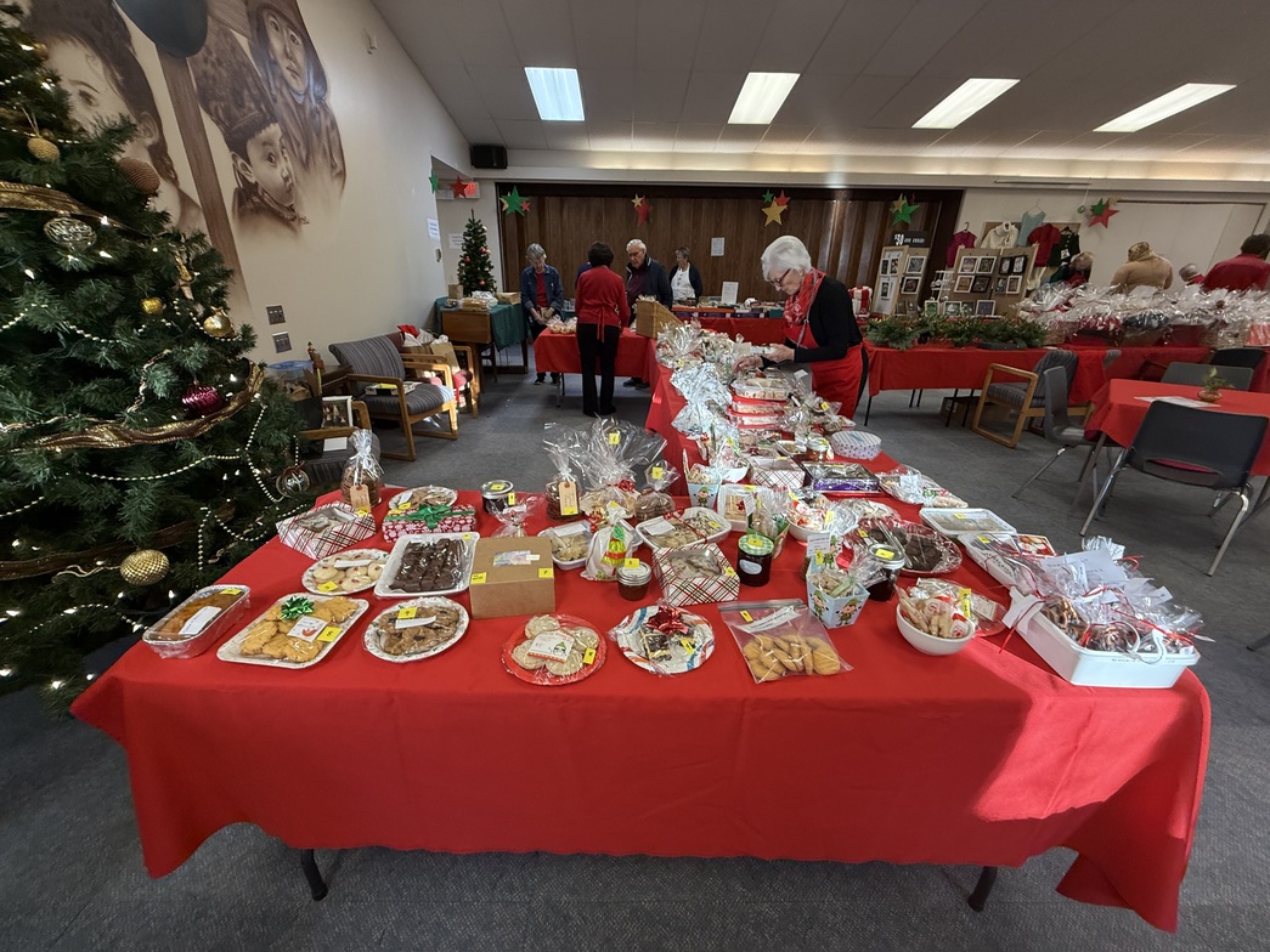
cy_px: 476
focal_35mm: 14
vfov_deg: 85.7
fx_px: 514
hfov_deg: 102.1
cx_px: 635
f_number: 2.2
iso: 200
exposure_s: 1/120
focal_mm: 2.22
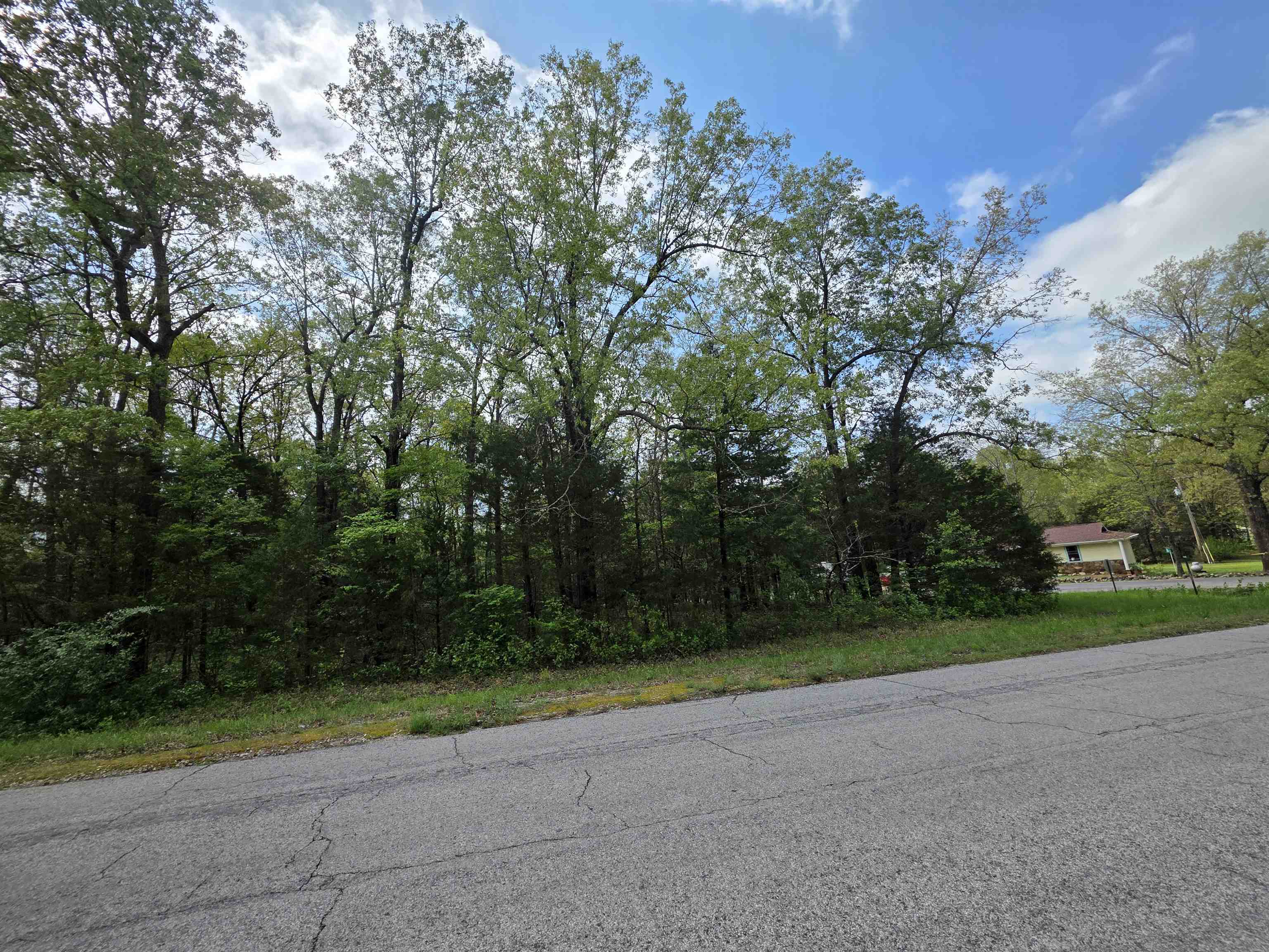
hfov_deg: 106.2
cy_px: 476
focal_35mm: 13
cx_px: 634
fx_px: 477
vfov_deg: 89.9
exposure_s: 1/2134
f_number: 1.9
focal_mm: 2.2
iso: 40
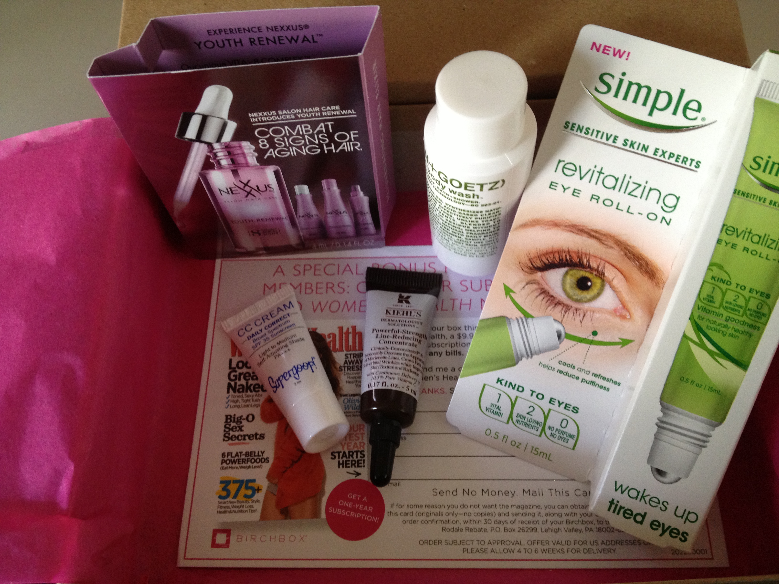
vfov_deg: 40.7
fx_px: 788
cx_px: 390
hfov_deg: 52.6
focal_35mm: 35
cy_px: 292
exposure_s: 1/20
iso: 160
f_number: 2.4
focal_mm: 4.28
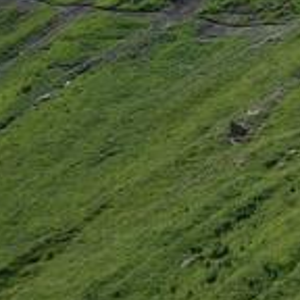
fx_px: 1461
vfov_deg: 11.5
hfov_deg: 9.4
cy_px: -65
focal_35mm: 149
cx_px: 888
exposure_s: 1/500
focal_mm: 10.4
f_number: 5.6
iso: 125
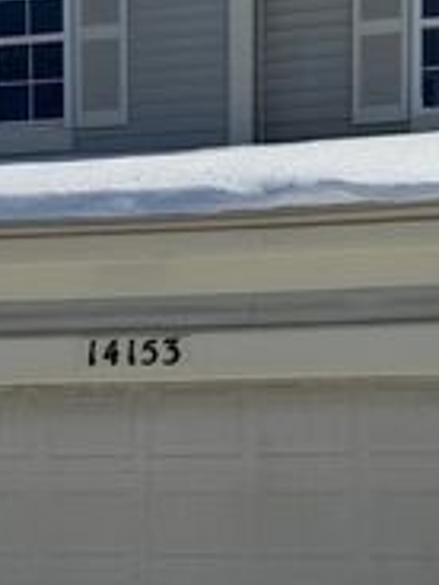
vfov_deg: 21.9
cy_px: 536
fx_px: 1471
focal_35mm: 87
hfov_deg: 17.0
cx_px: 248
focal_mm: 6.76
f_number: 1.78
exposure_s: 1/11905
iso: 80
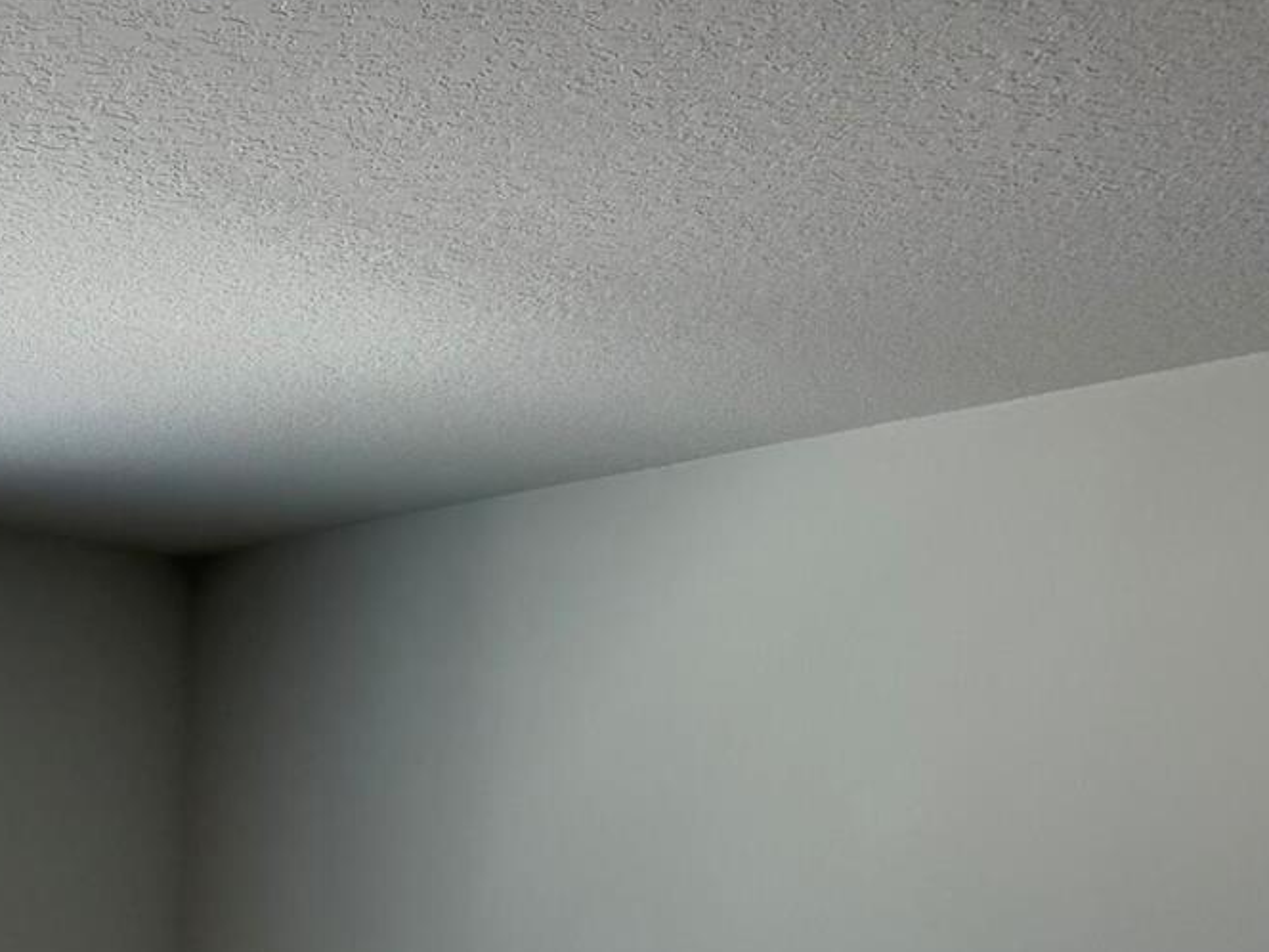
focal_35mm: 74
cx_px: -333
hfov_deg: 23.6
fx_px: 2713
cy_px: 1346
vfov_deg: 18.1
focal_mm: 6.76
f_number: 1.78
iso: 125
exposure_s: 1/237
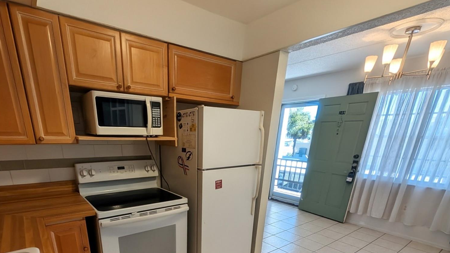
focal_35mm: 14
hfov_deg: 106.7
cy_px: 172
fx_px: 167
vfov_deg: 71.7
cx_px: 238
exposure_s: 1/164
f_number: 1.7
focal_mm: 2.02
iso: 43
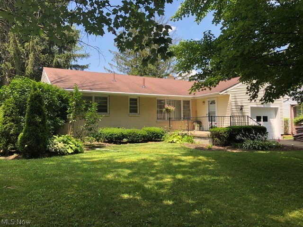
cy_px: 114
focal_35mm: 28
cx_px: 152
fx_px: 245
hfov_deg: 63.4
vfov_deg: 49.7
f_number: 1.8
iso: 20
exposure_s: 1/534
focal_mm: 3.99
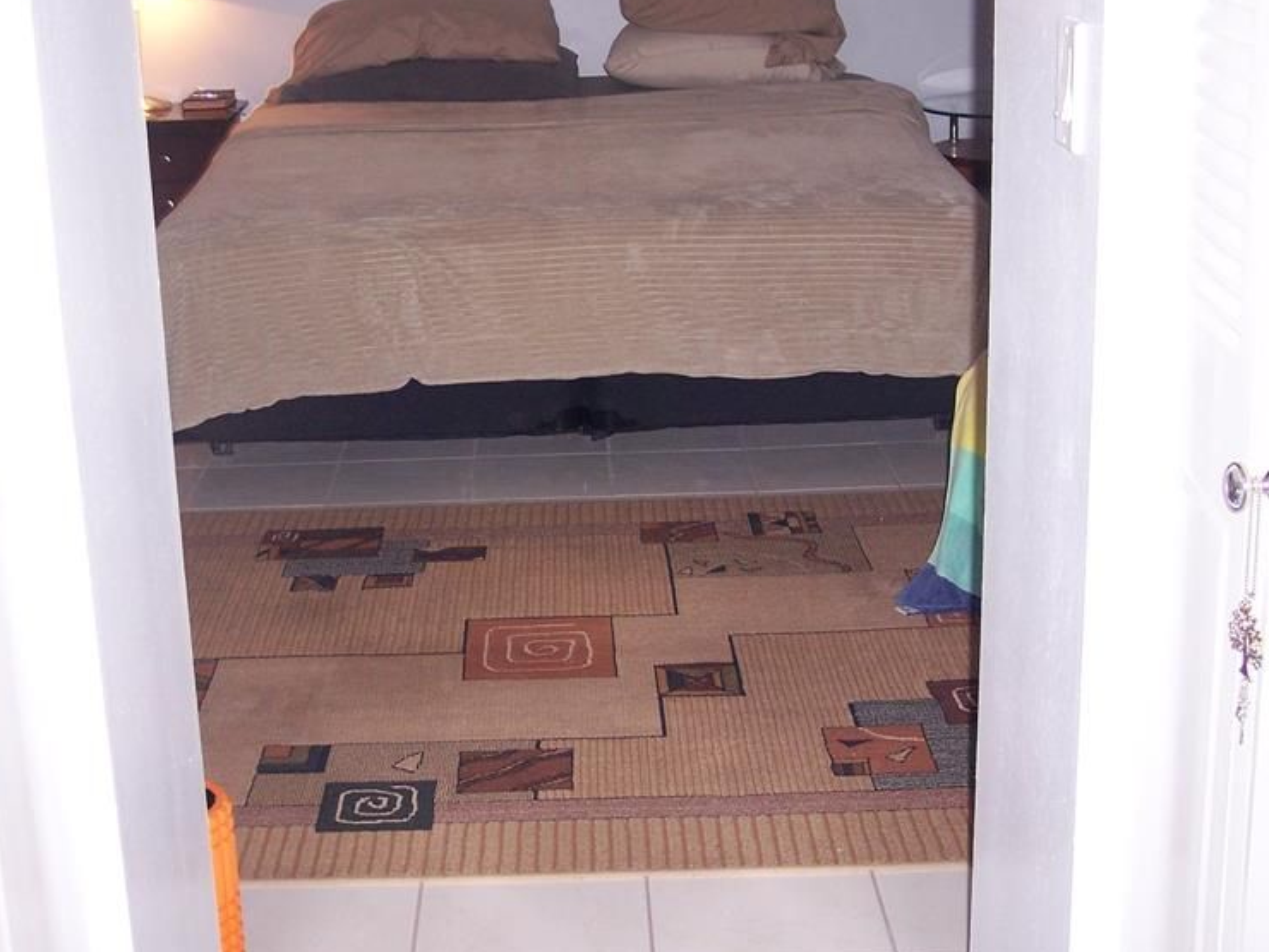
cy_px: 412
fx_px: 1980
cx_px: 556
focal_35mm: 54
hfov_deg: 35.5
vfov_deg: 27.0
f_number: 2.8
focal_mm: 8
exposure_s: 1/60
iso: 140
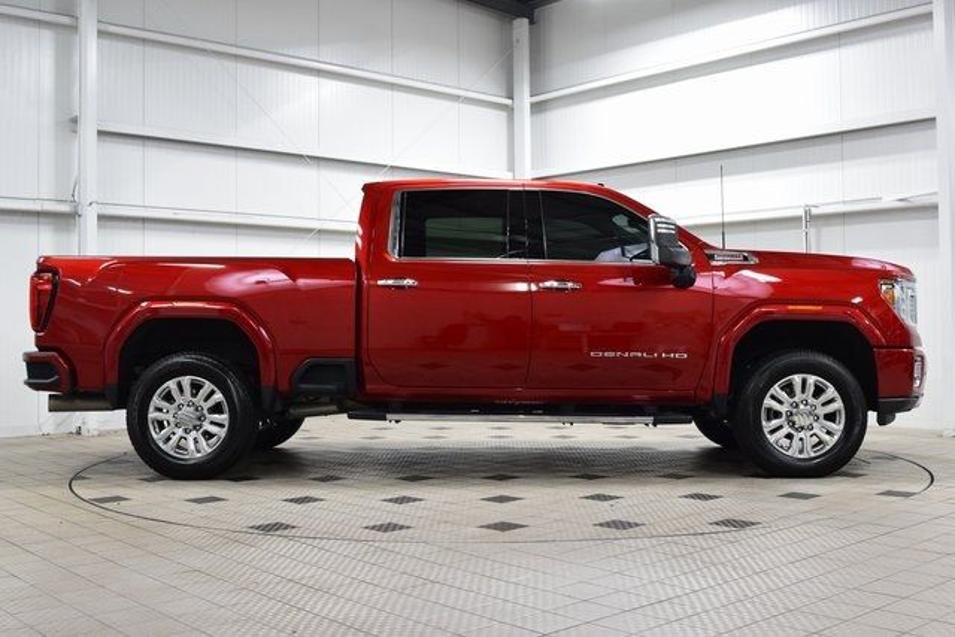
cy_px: 318
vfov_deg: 34.2
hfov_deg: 49.5
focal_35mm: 39
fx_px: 1035
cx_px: 478
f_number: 5
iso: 1600
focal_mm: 26
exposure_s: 1/60
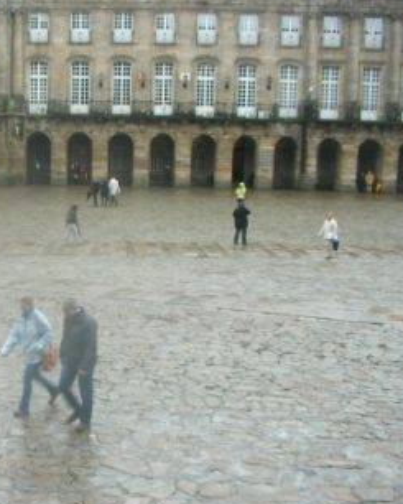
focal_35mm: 50
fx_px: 745
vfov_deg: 37.3
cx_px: 61
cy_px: 250
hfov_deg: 29.3
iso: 65
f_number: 3
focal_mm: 5.8
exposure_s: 1/30
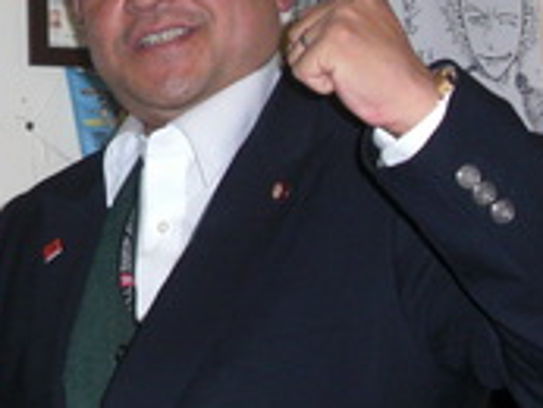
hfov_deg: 15.1
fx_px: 1946
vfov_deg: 11.8
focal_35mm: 124
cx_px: -163
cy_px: -2
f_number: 3.1
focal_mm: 7.6
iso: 200
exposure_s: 1/60
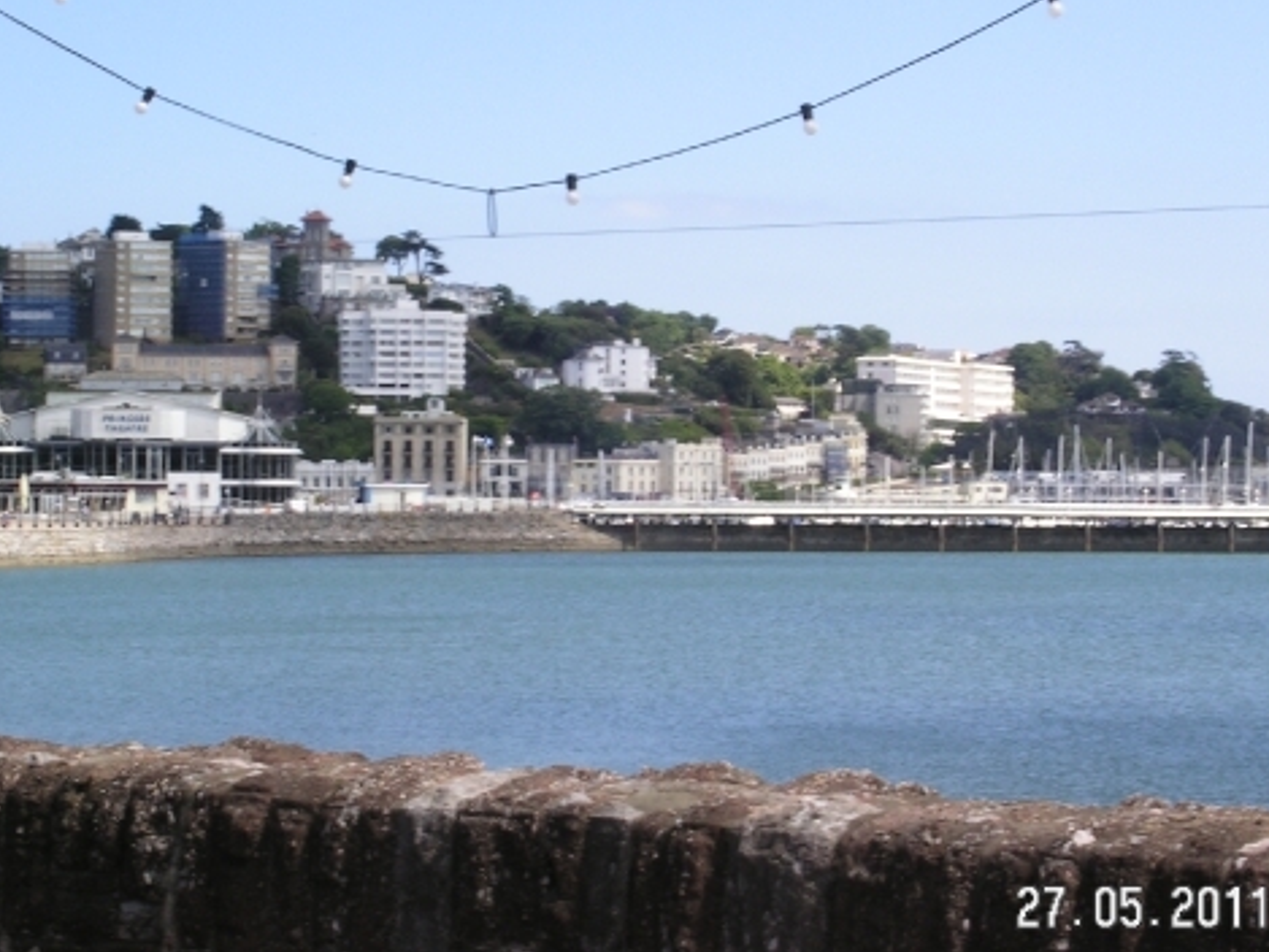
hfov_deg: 17.1
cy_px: 418
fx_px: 4217
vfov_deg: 12.9
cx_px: 595
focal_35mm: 115
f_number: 8
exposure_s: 1/60
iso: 100
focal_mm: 18.6
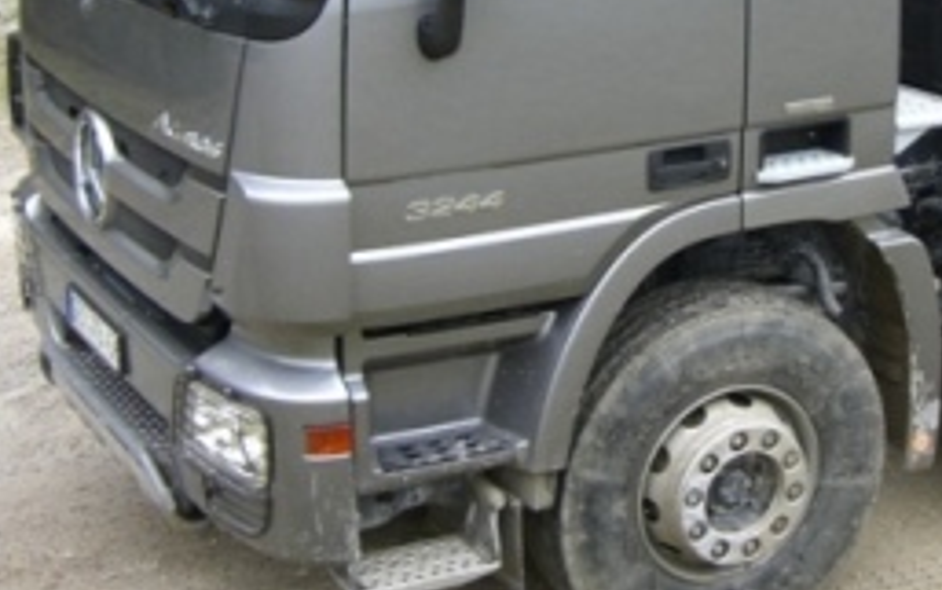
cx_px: 720
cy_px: 46
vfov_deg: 16.7
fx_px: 1978
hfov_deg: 26.4
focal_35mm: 77
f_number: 2.7
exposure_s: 1/80
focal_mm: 6.2
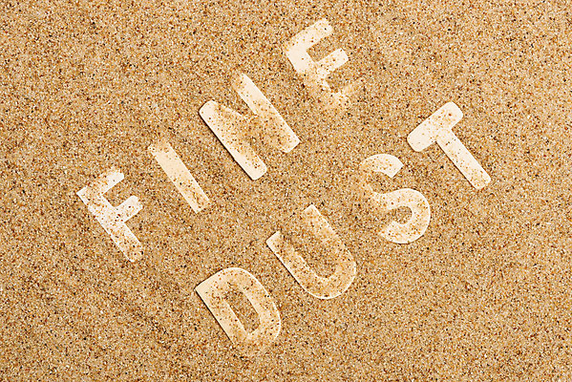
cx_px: 286
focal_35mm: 105
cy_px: 191
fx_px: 1669
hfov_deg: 19.4
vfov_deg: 13.1
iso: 31
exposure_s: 1/125
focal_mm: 105
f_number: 13
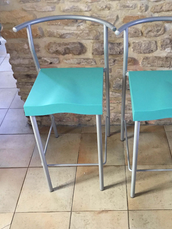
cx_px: 114
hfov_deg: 36.5
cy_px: 107
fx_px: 258
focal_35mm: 39
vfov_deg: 47.8
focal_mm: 4.15
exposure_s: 1/20
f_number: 2.2
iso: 250
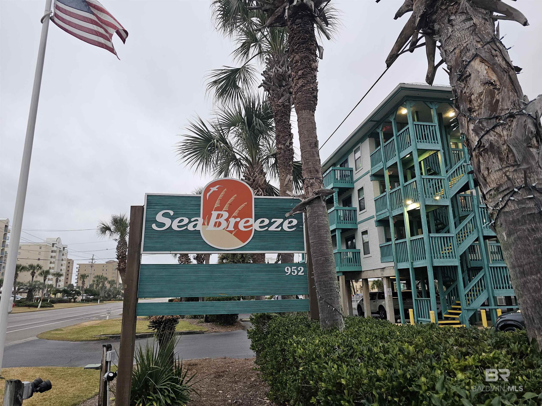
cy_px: 203
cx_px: 271
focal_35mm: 23
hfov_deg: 73.9
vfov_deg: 58.9
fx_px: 360
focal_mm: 6.3
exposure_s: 1/207
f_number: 1.7
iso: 200
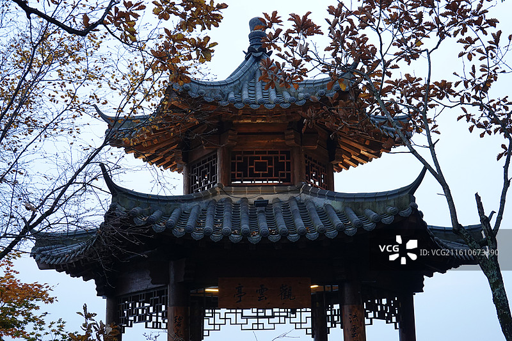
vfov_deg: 25.0
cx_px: 256
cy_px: 170
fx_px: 768
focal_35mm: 54
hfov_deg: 36.9
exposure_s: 1/60
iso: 400
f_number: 4
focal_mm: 19.84
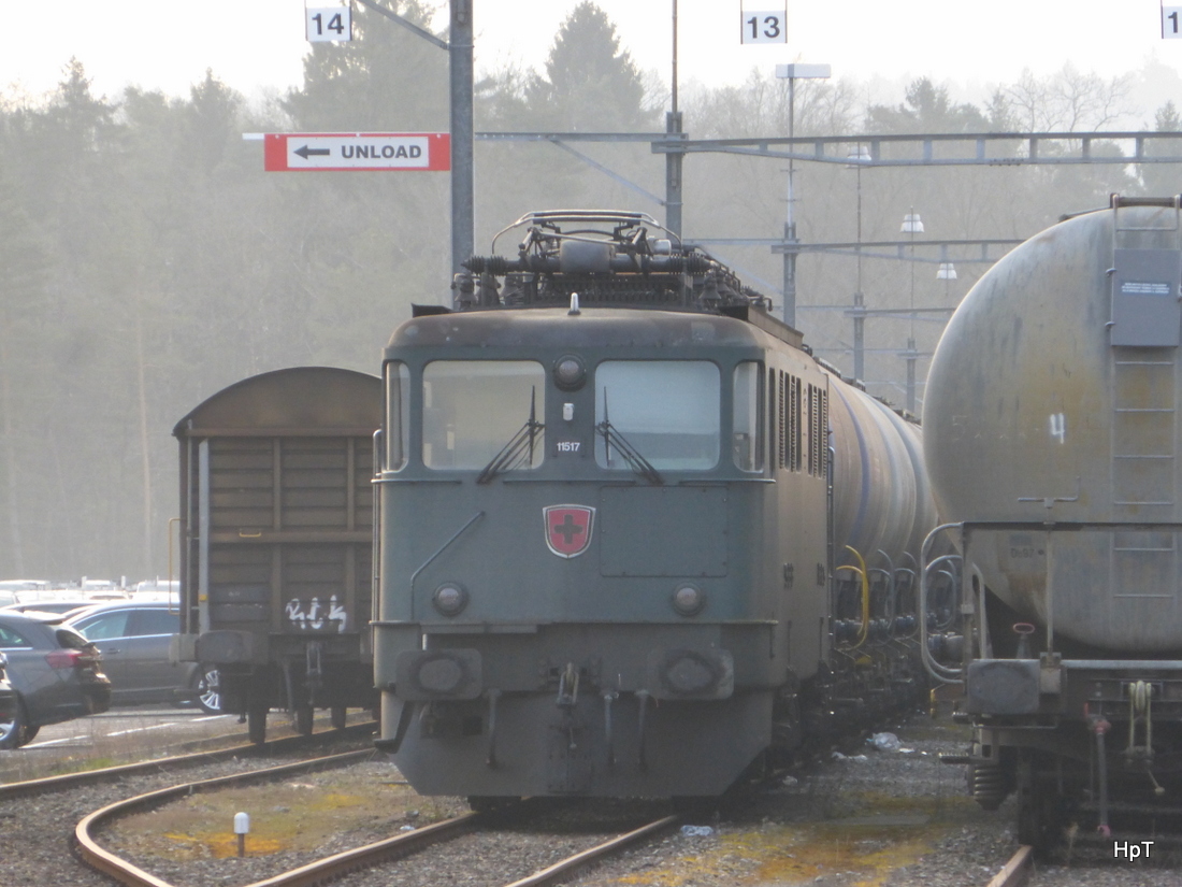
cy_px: 444
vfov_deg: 3.7
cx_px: 591
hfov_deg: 4.9
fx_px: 13693
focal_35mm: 401
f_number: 5.9
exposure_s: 1/100
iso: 320
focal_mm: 65
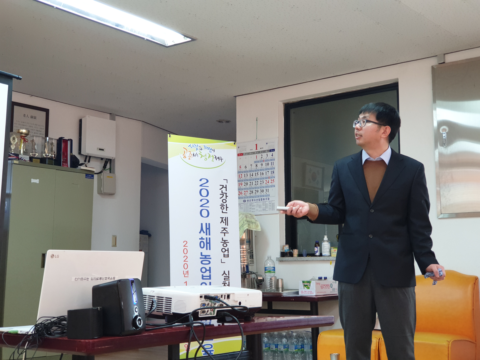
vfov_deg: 28.0
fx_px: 721
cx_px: 240
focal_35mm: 52
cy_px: 180
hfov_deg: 36.8
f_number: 2.4
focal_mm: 6
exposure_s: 1/30
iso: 100
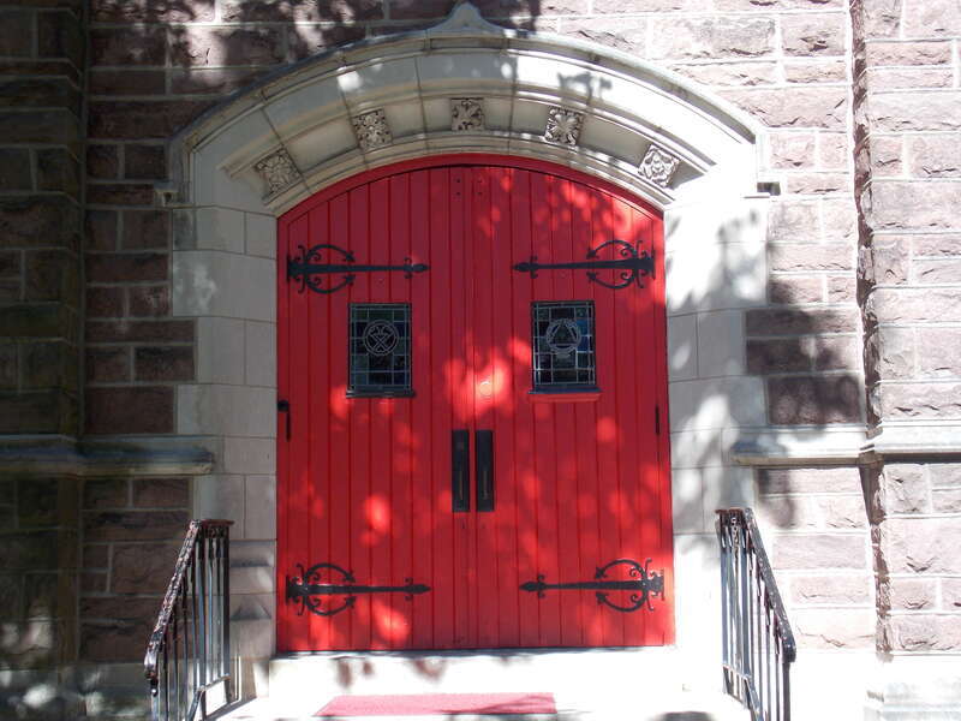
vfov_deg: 28.0
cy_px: 360
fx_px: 1444
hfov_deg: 36.8
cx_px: 480
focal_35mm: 52
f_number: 3.9
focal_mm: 9.3
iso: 80
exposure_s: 1/200
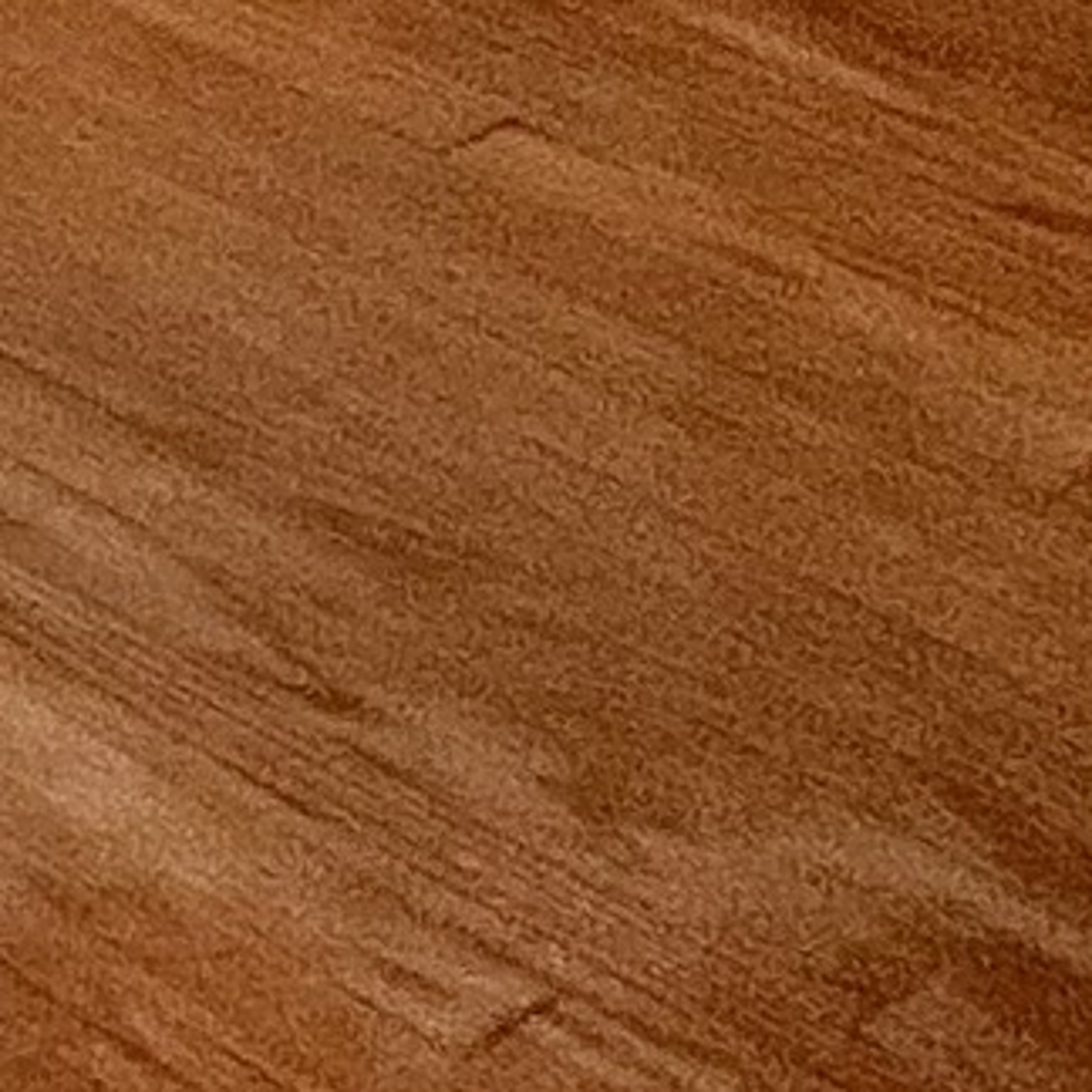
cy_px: -2130
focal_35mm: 109
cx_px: -3074
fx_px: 3890
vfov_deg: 10.9
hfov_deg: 8.6
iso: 64
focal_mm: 1.57
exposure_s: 1/99
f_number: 1.8
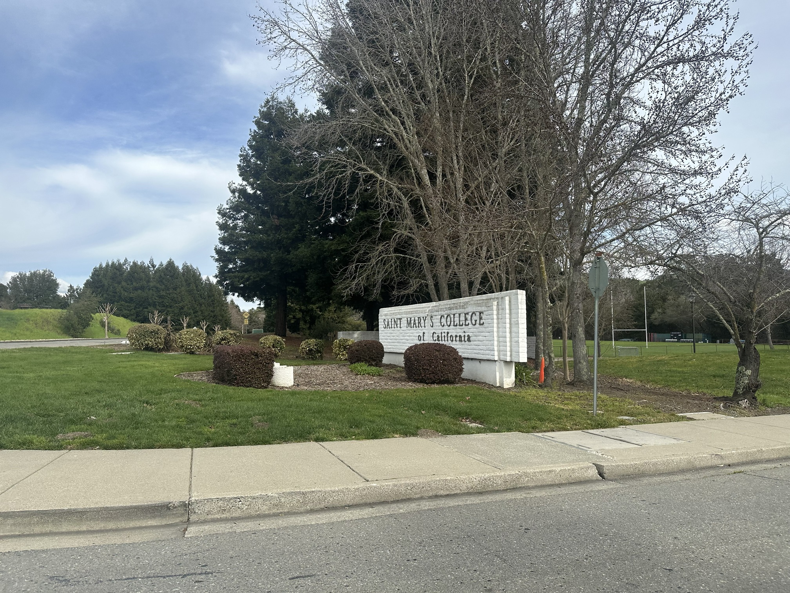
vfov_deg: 56.8
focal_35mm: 24
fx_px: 548
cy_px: 296
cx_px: 395
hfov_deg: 71.6
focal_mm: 6.86
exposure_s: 1/3155
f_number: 1.78
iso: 80
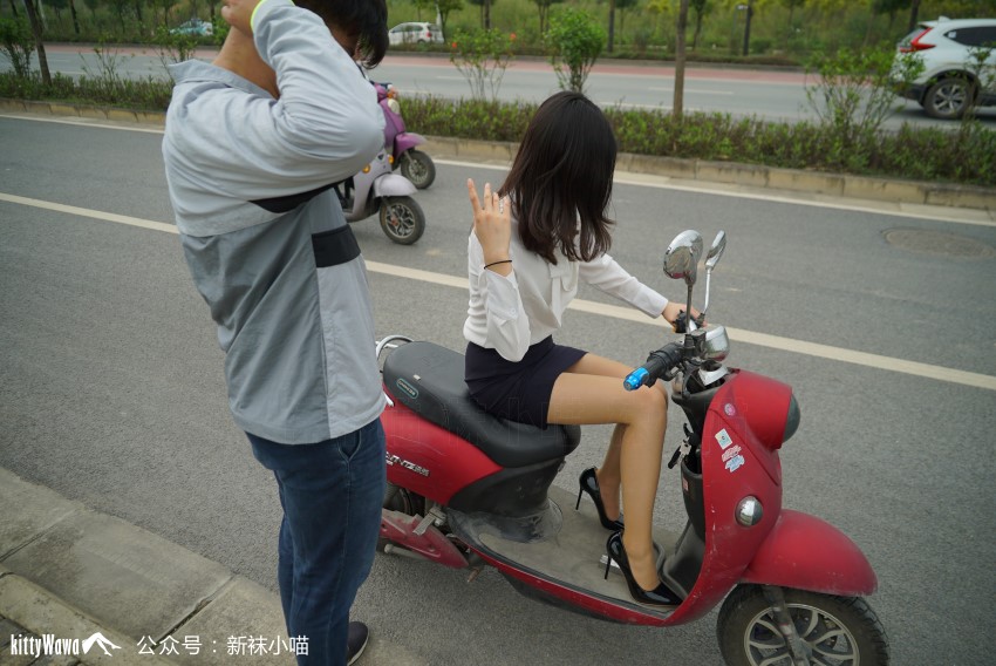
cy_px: 333
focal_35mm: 24
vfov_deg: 53.2
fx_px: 664
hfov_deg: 73.7
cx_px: 498
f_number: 3.5
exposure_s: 1/1000
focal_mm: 24
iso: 100
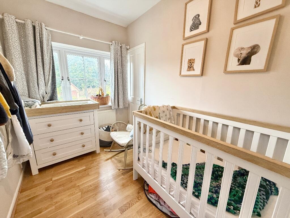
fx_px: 117
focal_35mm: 14
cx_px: 145
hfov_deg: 102.1
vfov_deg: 85.7
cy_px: 109
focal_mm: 2.22
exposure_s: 1/100
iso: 320
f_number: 2.2
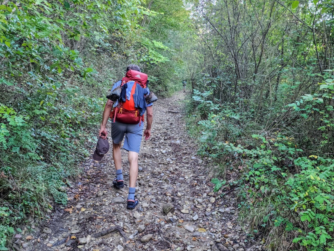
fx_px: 289
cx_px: 182
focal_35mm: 30
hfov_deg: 59.9
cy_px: 107
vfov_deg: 46.7
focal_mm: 6.4
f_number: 1.8
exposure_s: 1/120
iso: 200
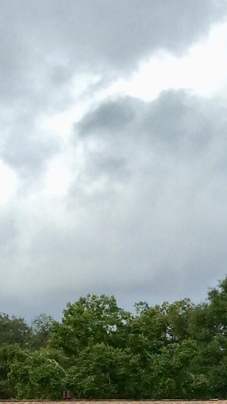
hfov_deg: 10.6
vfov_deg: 18.3
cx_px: 143
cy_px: 401
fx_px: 1221
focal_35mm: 114
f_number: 2.4
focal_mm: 3.3
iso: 32
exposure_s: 1/1362
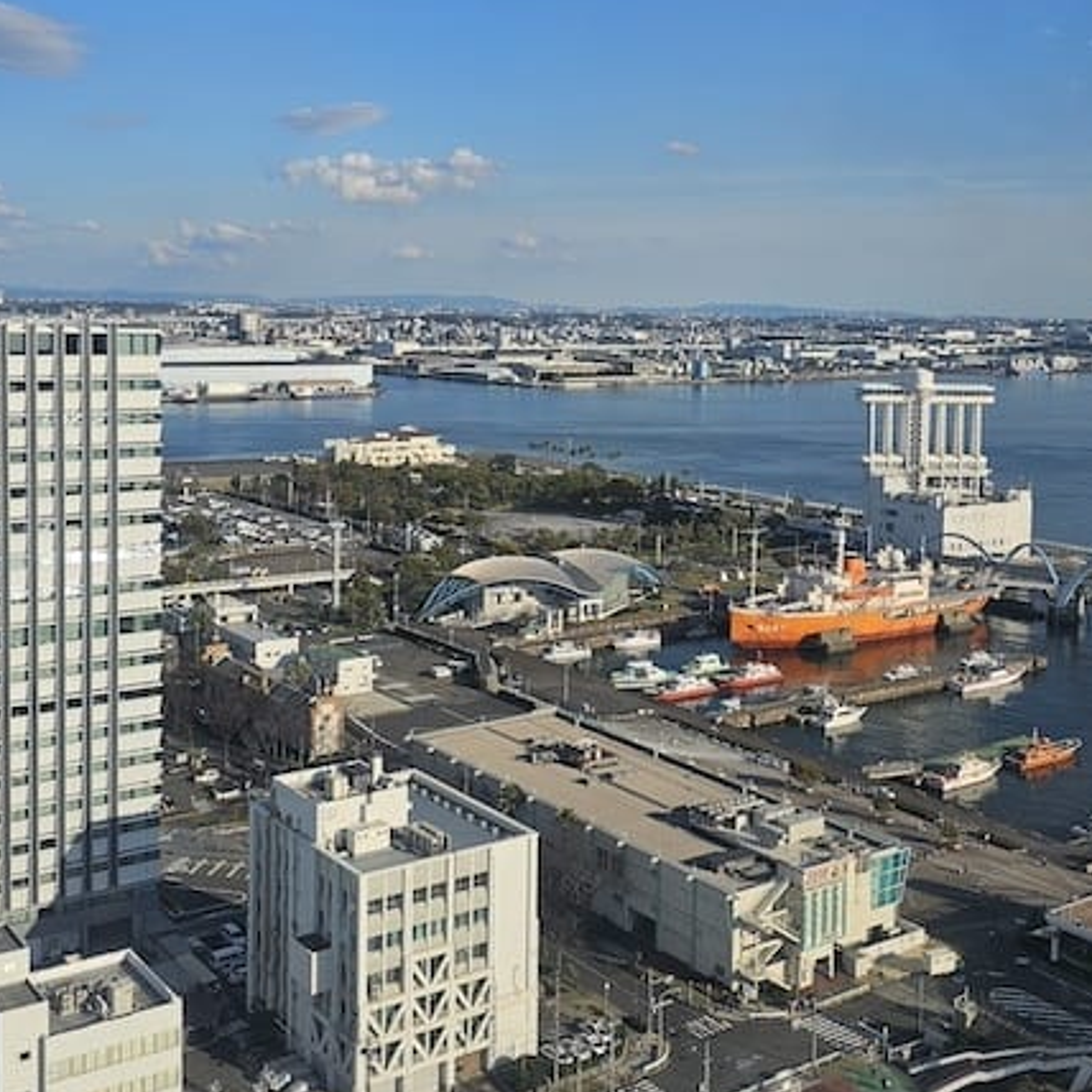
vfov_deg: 43.5
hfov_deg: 43.8
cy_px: 411
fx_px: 1356
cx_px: 597
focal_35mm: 38
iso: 10
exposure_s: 1/1047
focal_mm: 6.3
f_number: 1.7
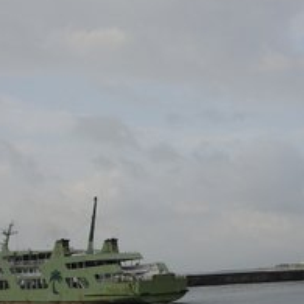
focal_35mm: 76
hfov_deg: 22.5
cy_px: 207
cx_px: 234
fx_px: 755
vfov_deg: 22.6
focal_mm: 5.98
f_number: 4
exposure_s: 1/500
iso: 80
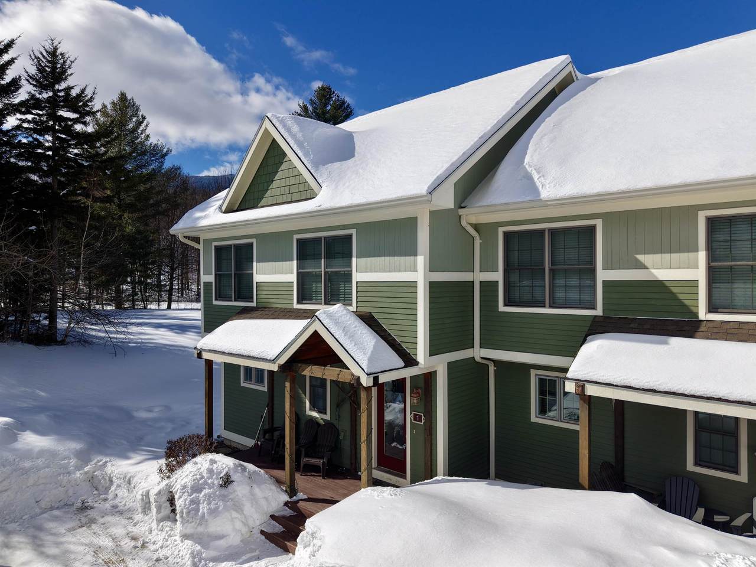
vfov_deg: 56.8
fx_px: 524
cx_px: 378
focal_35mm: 24
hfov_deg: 71.6
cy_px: 284
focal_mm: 8.67
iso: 120
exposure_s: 1/250
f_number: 1.8
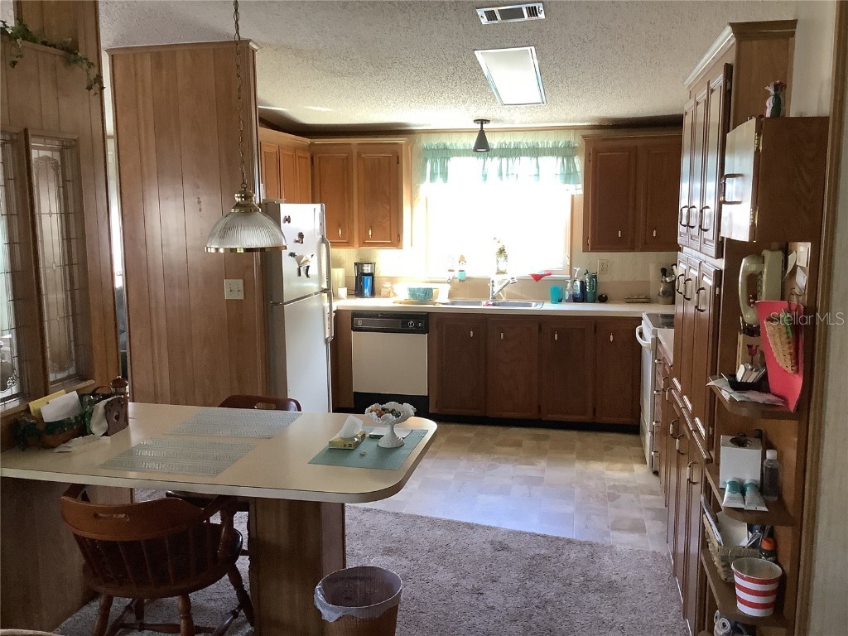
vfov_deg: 45.4
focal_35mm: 31
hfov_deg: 58.4
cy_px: 318
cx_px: 424
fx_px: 759
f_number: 2.4
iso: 200
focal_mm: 3.3
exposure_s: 1/60
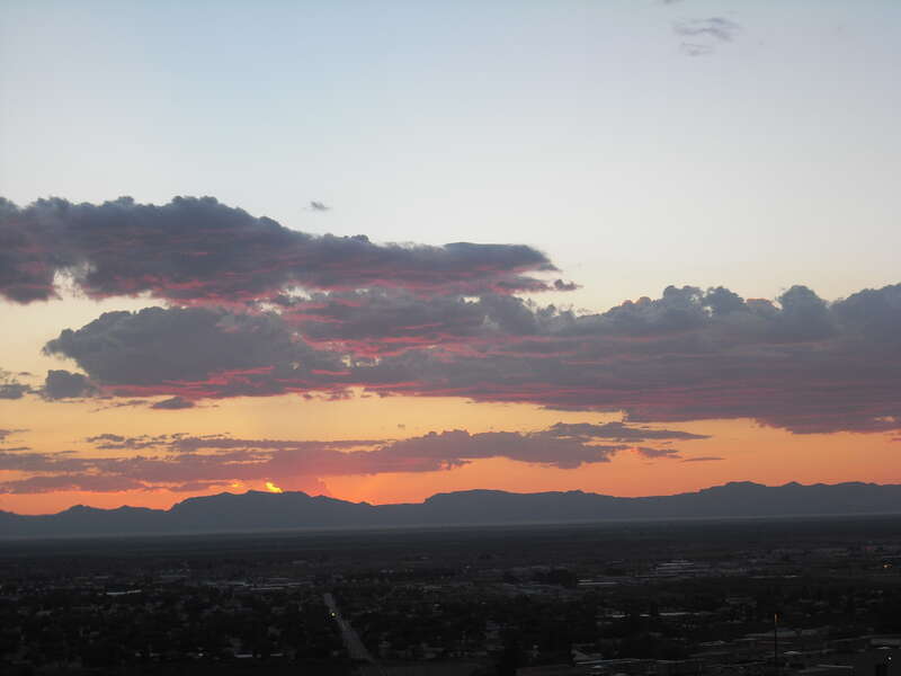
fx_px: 2030
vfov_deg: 18.9
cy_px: 338
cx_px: 450
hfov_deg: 25.0
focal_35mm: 78
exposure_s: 1/100
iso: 100
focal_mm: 12.8
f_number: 4.2
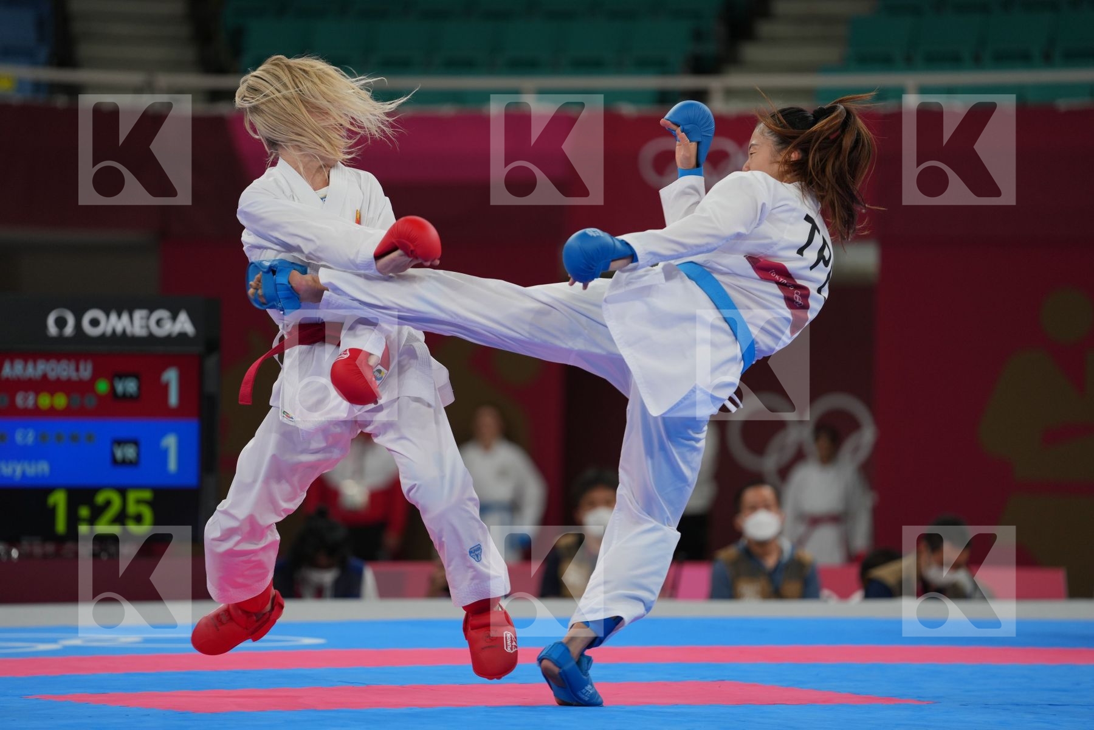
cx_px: 547
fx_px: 6077
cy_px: 365
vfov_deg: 6.9
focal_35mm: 200
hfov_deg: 10.3
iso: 500
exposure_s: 1/1000
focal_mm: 200
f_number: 2.8
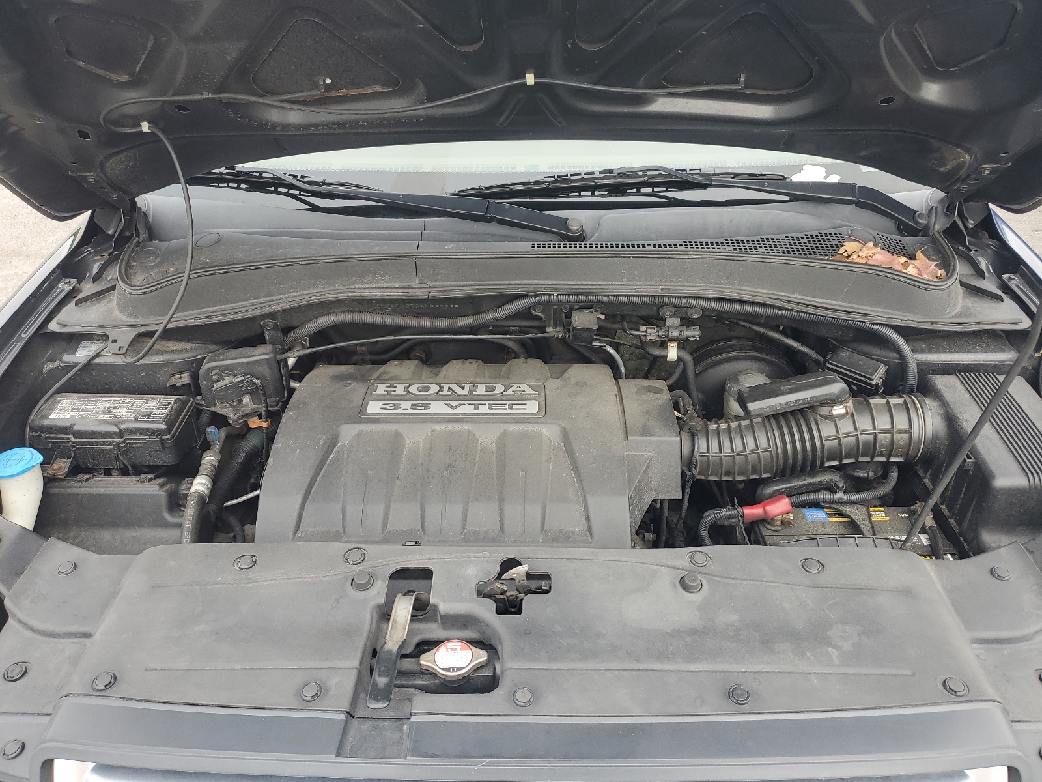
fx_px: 783
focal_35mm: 26
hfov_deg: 67.3
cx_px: 521
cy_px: 391
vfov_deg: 53.1
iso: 50
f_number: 1.5
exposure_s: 1/385
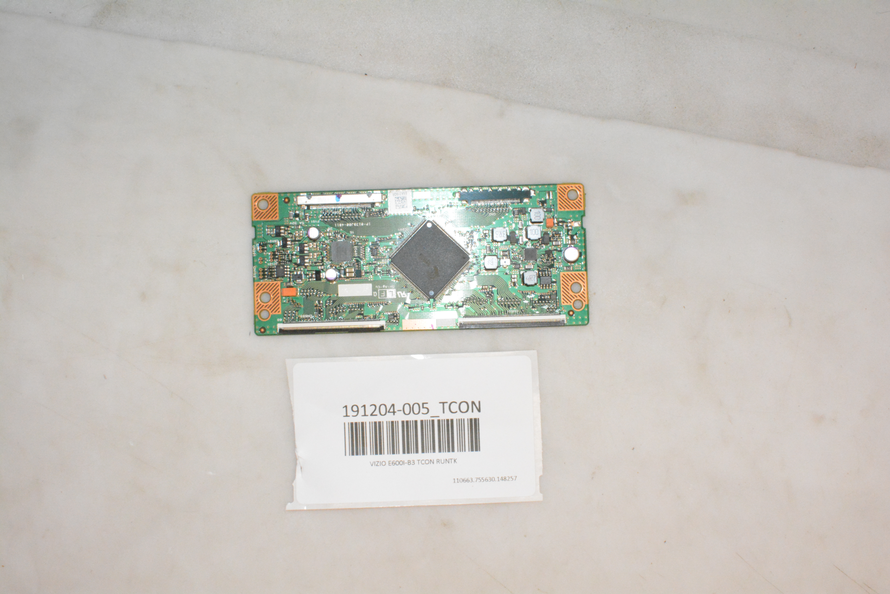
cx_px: 445
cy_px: 297
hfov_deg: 49.6
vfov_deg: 34.2
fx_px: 964
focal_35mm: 39
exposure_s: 1/100
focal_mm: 26
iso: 6400
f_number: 25
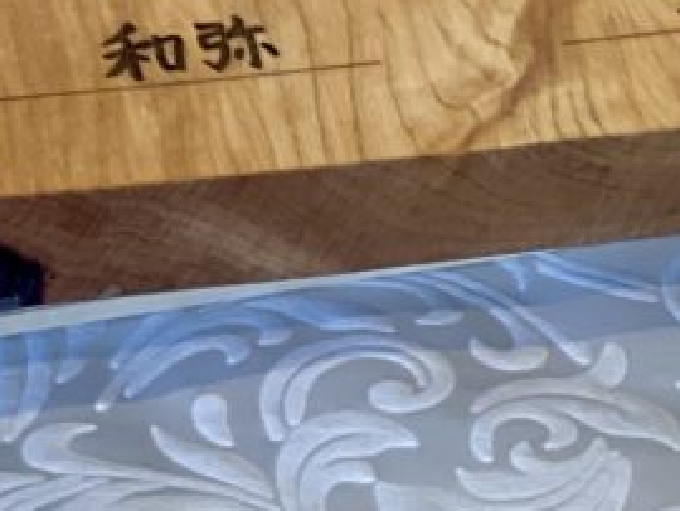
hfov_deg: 7.0
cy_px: -602
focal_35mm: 284
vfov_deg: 5.1
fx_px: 5584
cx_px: 400
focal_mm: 7.5
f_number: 2.2
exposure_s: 1/111
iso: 100
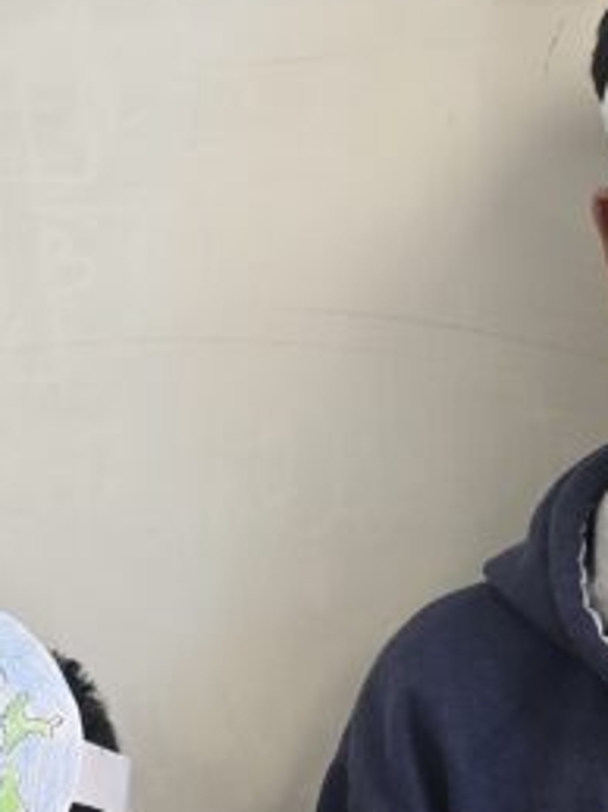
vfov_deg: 21.4
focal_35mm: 91
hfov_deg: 15.9
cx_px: -3
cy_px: 207
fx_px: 2133
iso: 160
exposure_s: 1/100
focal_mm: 6.3
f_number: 1.7
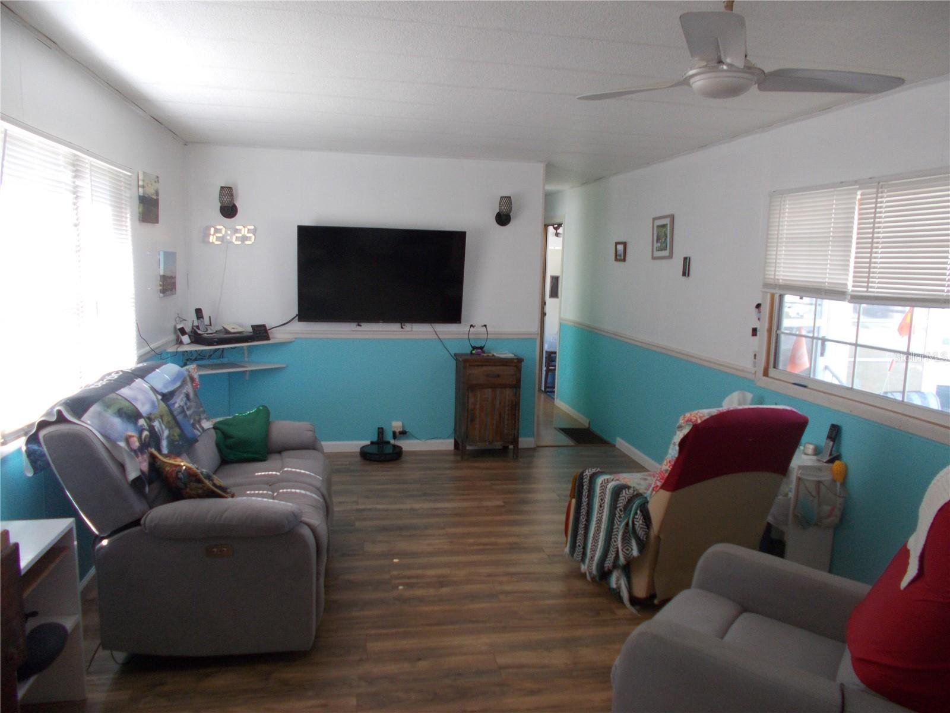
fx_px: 714
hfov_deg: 67.3
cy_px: 356
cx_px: 475
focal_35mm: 26
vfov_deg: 53.1
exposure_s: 1/25
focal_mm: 4.6
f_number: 3.2
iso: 125
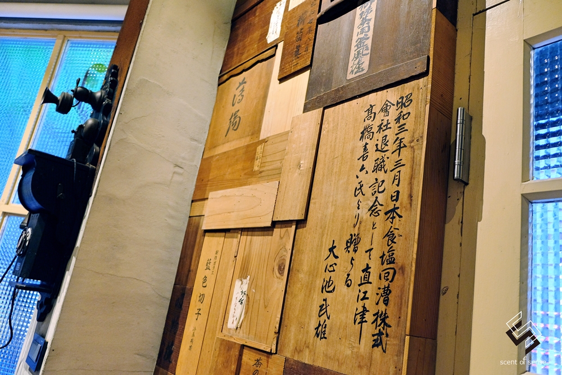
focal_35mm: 27
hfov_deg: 67.4
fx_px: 422
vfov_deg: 47.9
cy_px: 188
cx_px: 281
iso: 800
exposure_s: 1/40
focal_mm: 18
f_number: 2.8
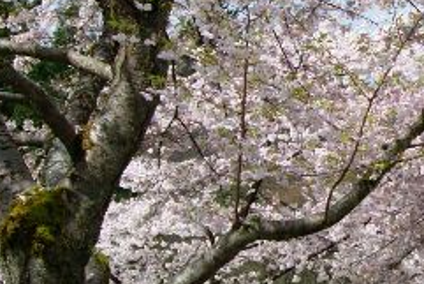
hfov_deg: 16.0
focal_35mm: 121
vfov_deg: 11.3
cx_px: 568
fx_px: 1426
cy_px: 131
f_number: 4.8
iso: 64
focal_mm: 7.8
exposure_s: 1/470
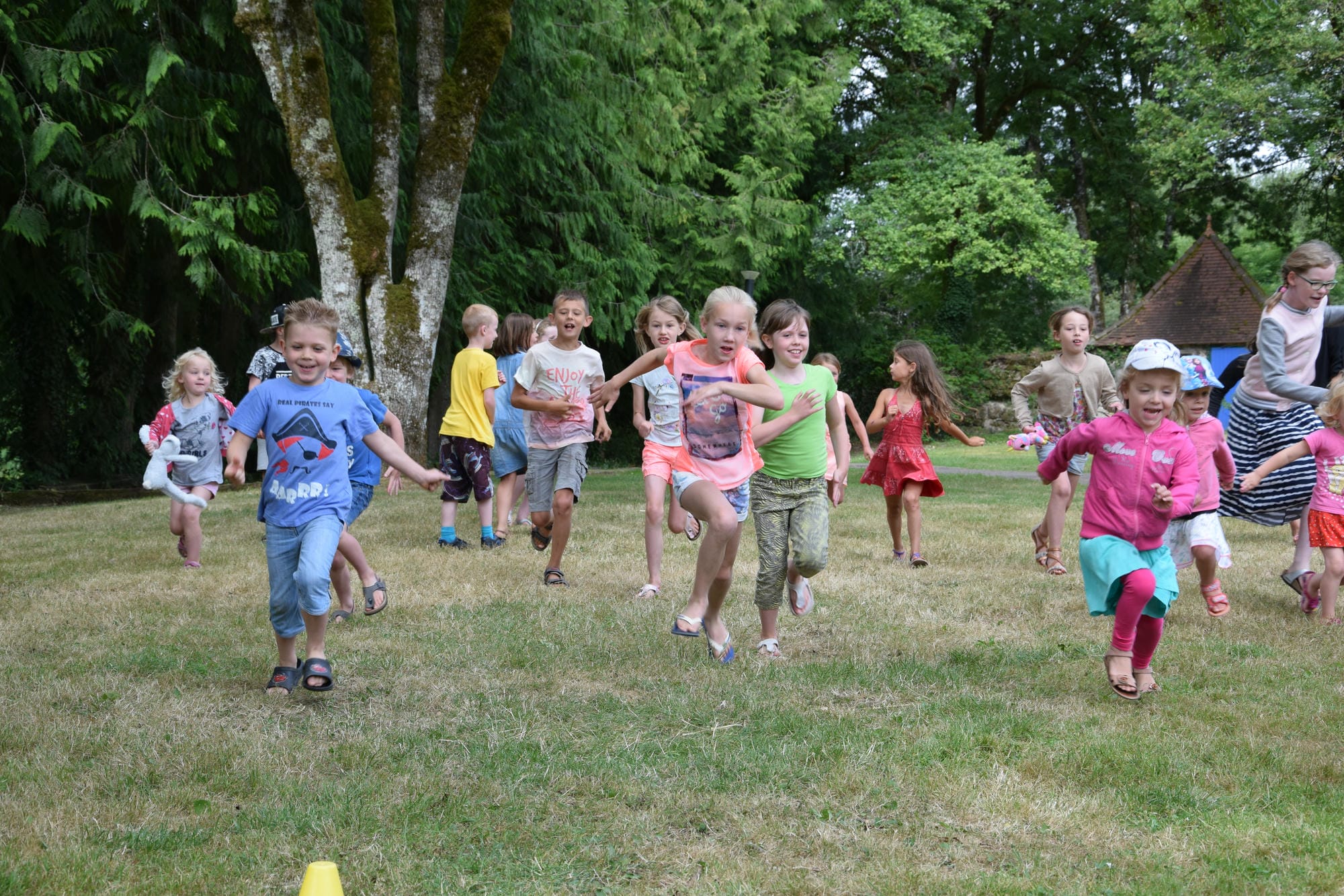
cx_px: 672
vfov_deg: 20.2
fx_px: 2520
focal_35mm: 68
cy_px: 448
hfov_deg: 29.9
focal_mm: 45
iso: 400
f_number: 8
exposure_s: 1/250
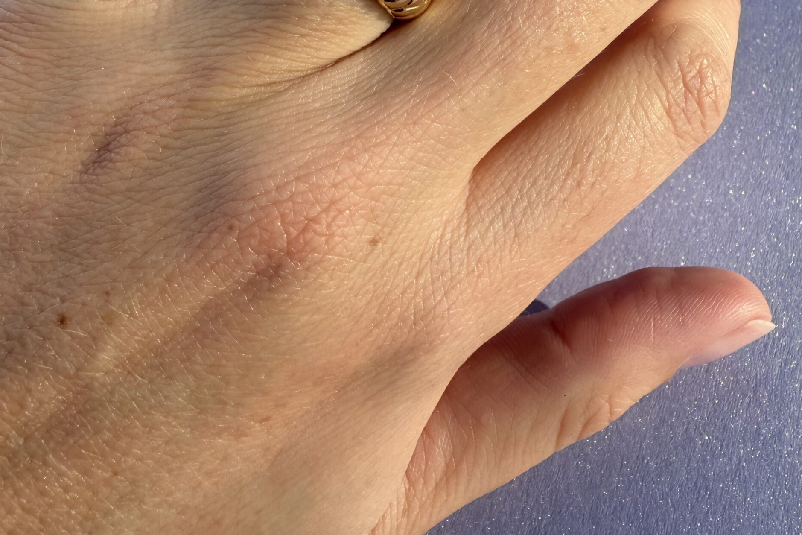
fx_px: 757
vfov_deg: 36.6
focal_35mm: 34
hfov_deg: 55.8
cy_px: 58
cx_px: 394
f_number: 2.2
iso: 40
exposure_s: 1/1190
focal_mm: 2.22
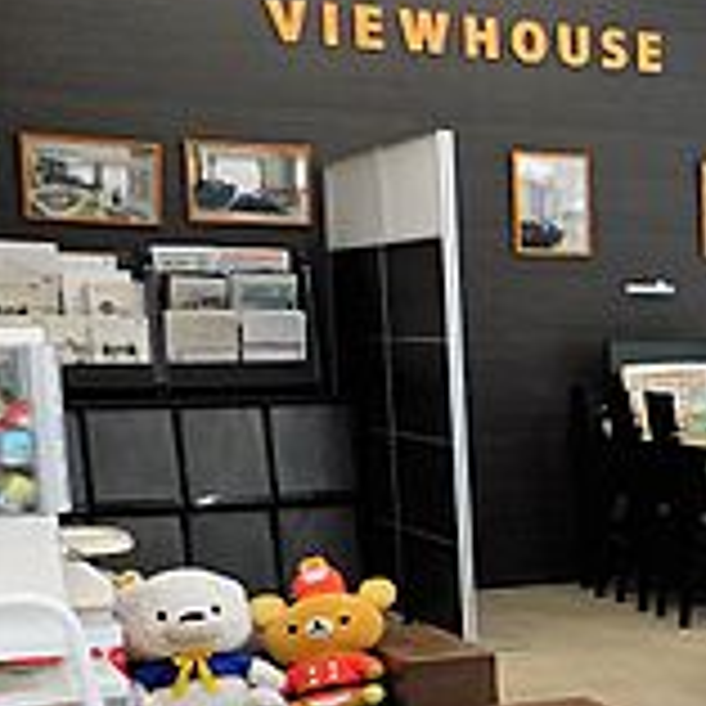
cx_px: 1430
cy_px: 576
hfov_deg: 16.0
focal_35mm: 83
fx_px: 1915
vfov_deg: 20.6
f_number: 3
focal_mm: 4
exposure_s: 1/100
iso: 125
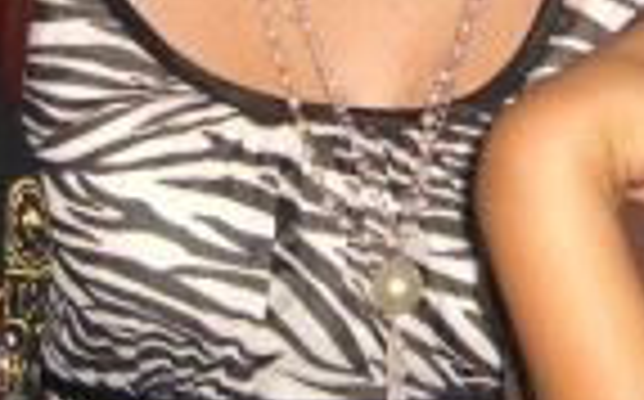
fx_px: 2963
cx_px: 365
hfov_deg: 12.4
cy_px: -108
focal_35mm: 169
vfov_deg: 7.7
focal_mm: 7.9
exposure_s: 1/60
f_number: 2.8
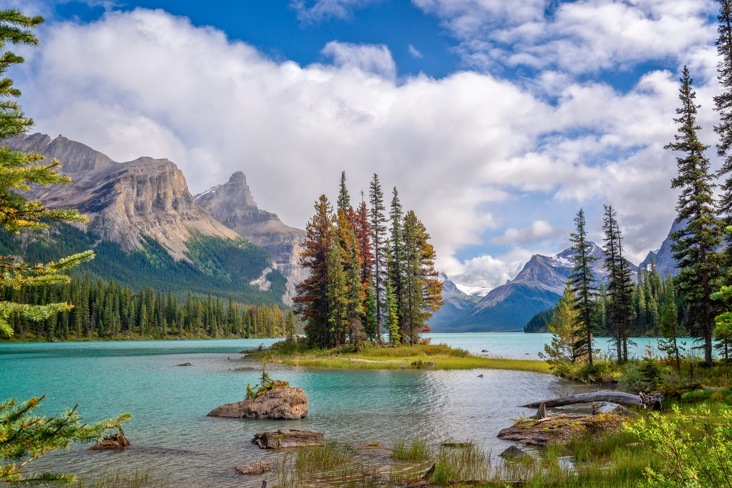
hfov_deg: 54.4
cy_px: 244
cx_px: 366
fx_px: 712
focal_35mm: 35
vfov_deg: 37.9
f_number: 11
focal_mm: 35
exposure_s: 1/200
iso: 160
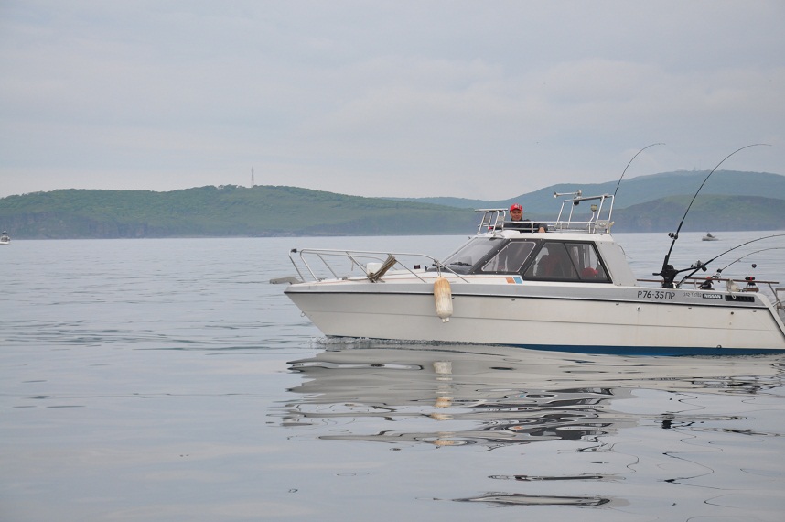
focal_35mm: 99
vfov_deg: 13.8
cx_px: 392
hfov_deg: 20.6
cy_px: 261
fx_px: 2156
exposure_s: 1/250
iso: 400
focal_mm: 66
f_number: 8
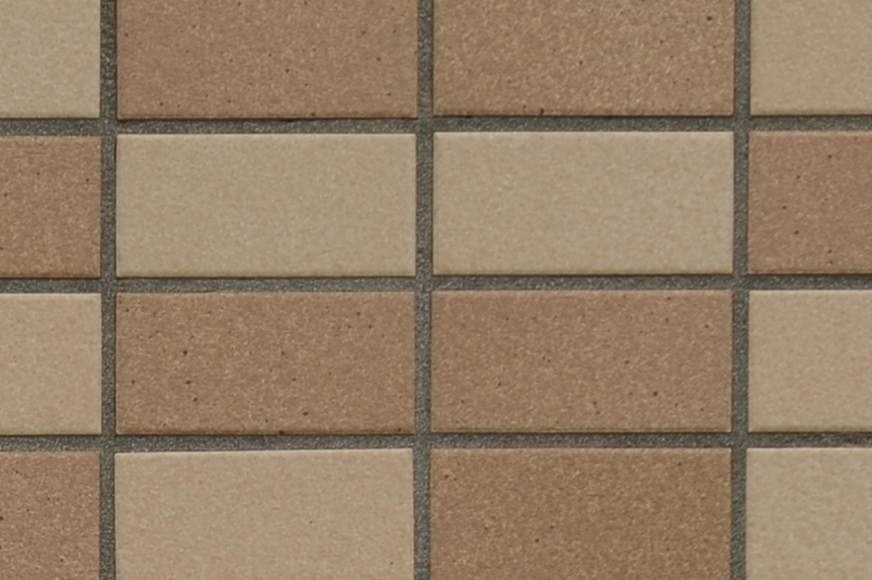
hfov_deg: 11.7
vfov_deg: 7.5
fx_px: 4188
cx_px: -84
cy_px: 1337
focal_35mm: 173
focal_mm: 35
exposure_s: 1/320
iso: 200
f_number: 5.6
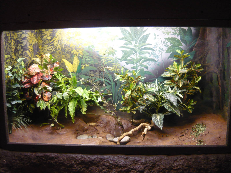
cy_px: 86
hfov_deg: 55.4
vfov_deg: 42.9
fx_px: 220
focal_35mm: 33
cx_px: 116
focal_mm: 5.5
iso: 400
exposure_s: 1/15
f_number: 2.8
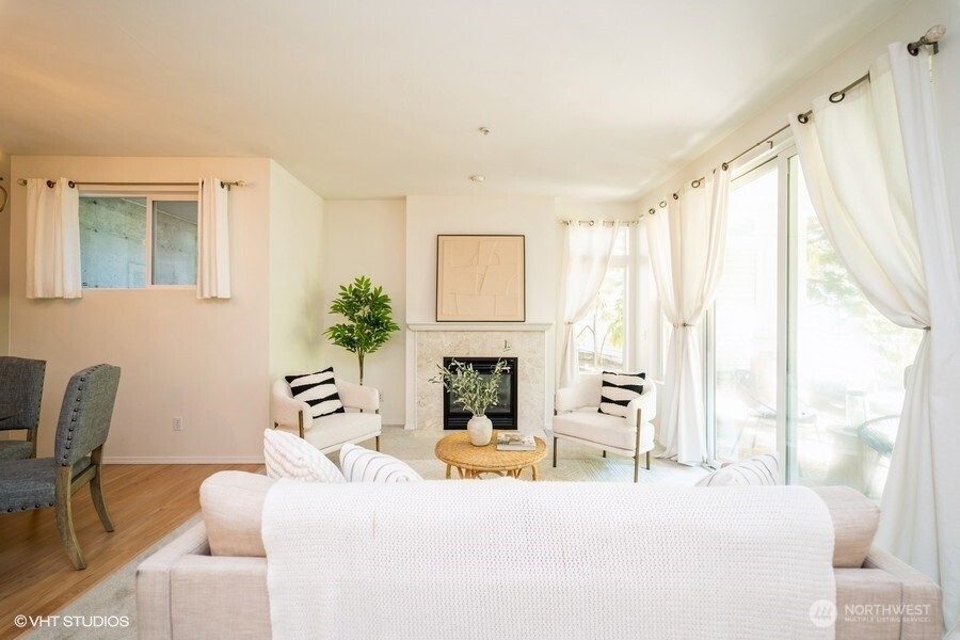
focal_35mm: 14
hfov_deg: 104.3
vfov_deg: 81.2
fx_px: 373
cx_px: 480
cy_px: 320
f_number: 8
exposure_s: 1/20
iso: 200
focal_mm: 14
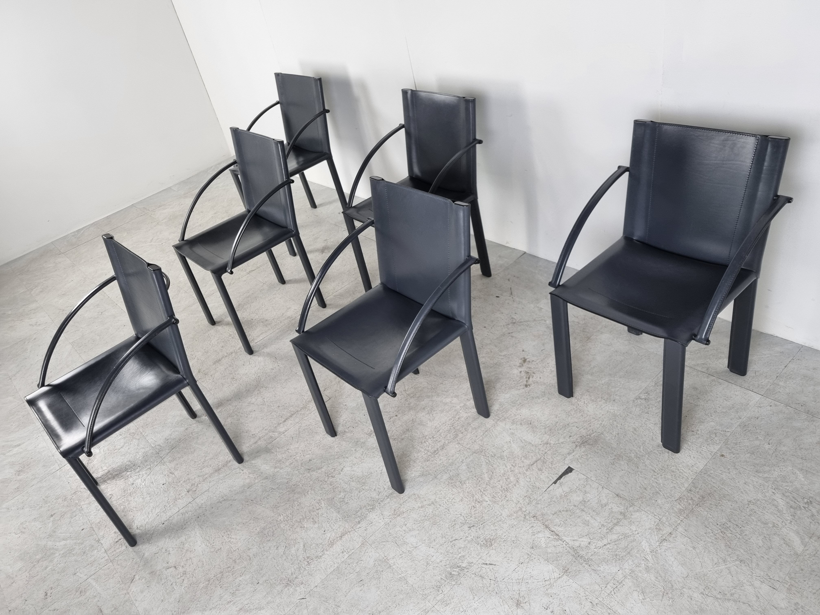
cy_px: 308
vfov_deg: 53.1
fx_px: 616
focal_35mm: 26
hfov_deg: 67.3
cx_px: 410
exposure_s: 1/100
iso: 160
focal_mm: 5.4
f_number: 1.8
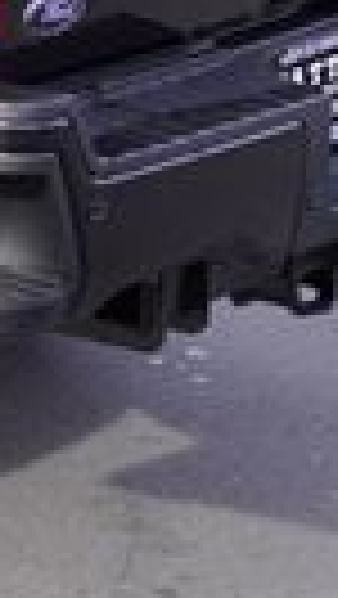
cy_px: -139
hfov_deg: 6.6
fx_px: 2656
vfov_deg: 12.5
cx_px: -703
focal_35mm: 167
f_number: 6.3
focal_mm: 22
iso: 100
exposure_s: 1/100
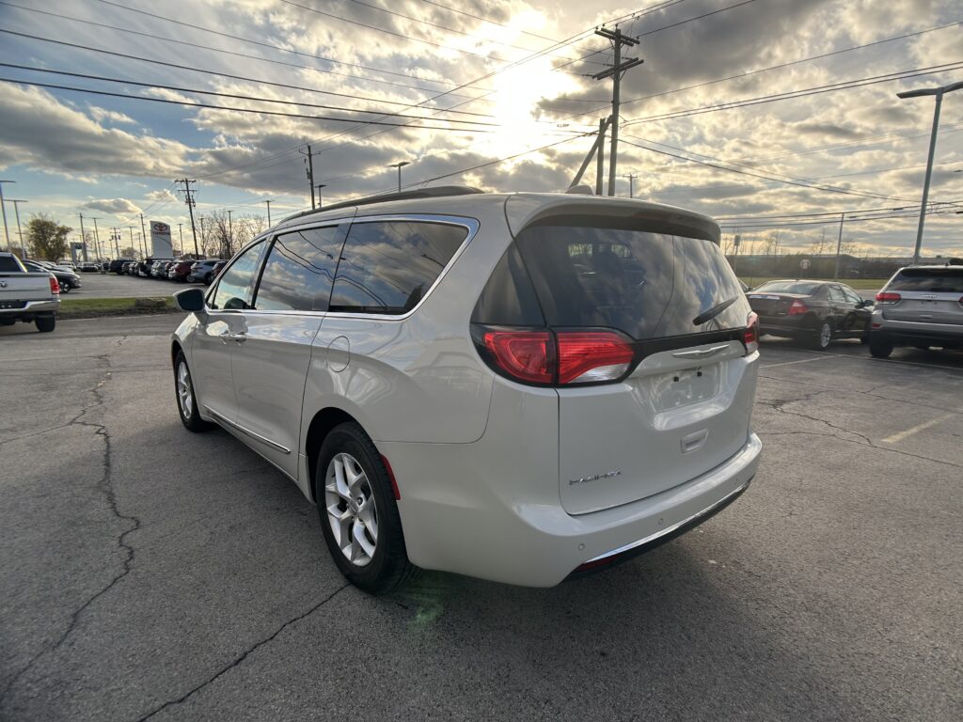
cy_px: 361
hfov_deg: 67.3
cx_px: 482
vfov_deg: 53.1
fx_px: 723
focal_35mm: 26
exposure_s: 1/2994
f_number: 1.5
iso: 50
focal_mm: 5.7
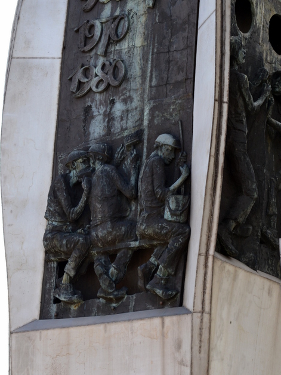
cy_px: 170
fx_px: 1591
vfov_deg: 13.4
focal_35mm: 147
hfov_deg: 10.1
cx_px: 155
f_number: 10
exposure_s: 1/200
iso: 400
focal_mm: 80
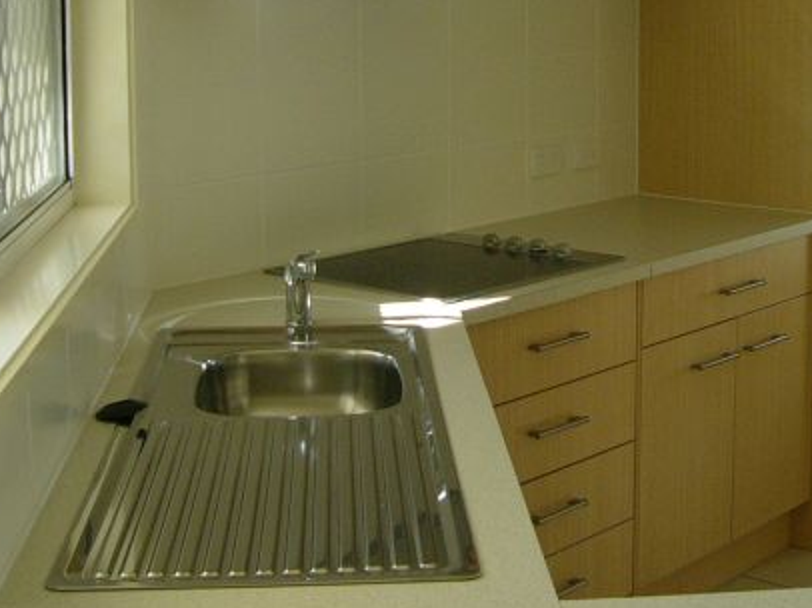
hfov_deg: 27.3
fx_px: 1664
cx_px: 512
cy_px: 144
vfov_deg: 20.5
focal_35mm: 71
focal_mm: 6
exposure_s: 1/100
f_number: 2.8
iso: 150
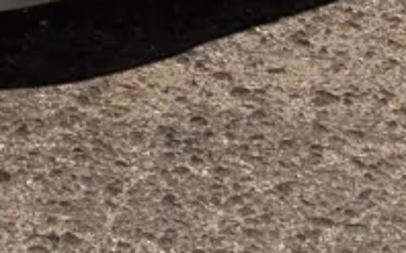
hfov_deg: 4.9
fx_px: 4672
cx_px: -361
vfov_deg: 3.0
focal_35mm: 423
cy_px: -453
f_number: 2.8
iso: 16
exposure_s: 1/2538
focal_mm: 9
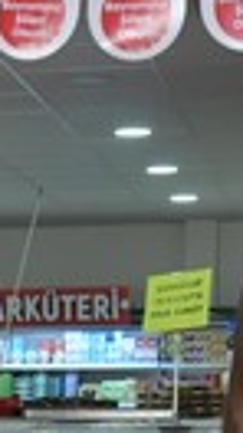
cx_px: -200
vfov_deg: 12.6
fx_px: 1867
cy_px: 640
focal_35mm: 163
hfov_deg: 7.2
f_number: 7.1
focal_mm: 21
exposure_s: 1/50
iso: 1000
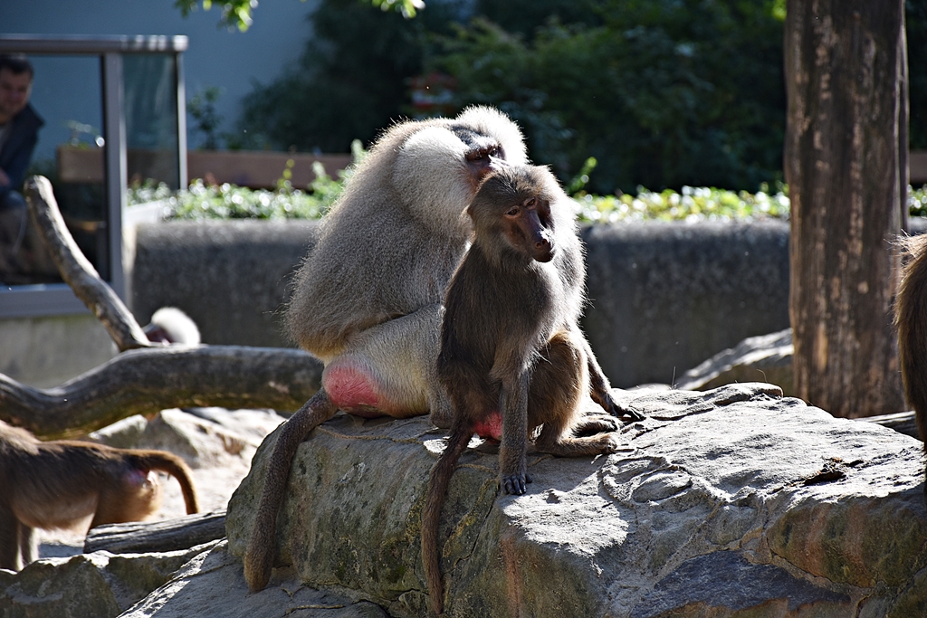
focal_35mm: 195
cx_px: 464
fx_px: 5022
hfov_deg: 10.5
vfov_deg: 7.0
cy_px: 309
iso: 280
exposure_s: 1/500
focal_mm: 130
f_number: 5.6
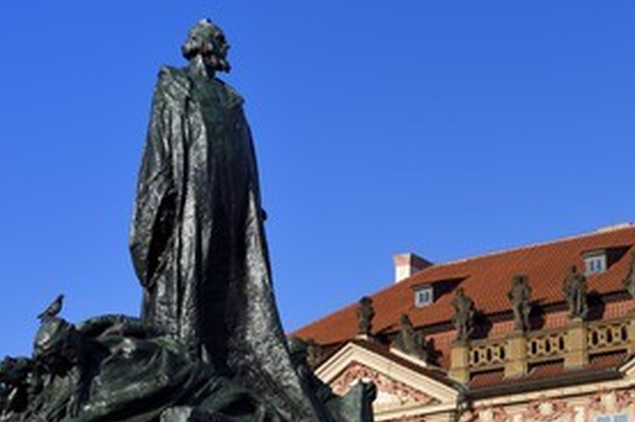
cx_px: 468
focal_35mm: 85
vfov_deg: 16.0
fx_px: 1498
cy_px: 305
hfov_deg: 23.7
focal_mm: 56
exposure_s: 1/200
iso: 200
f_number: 14
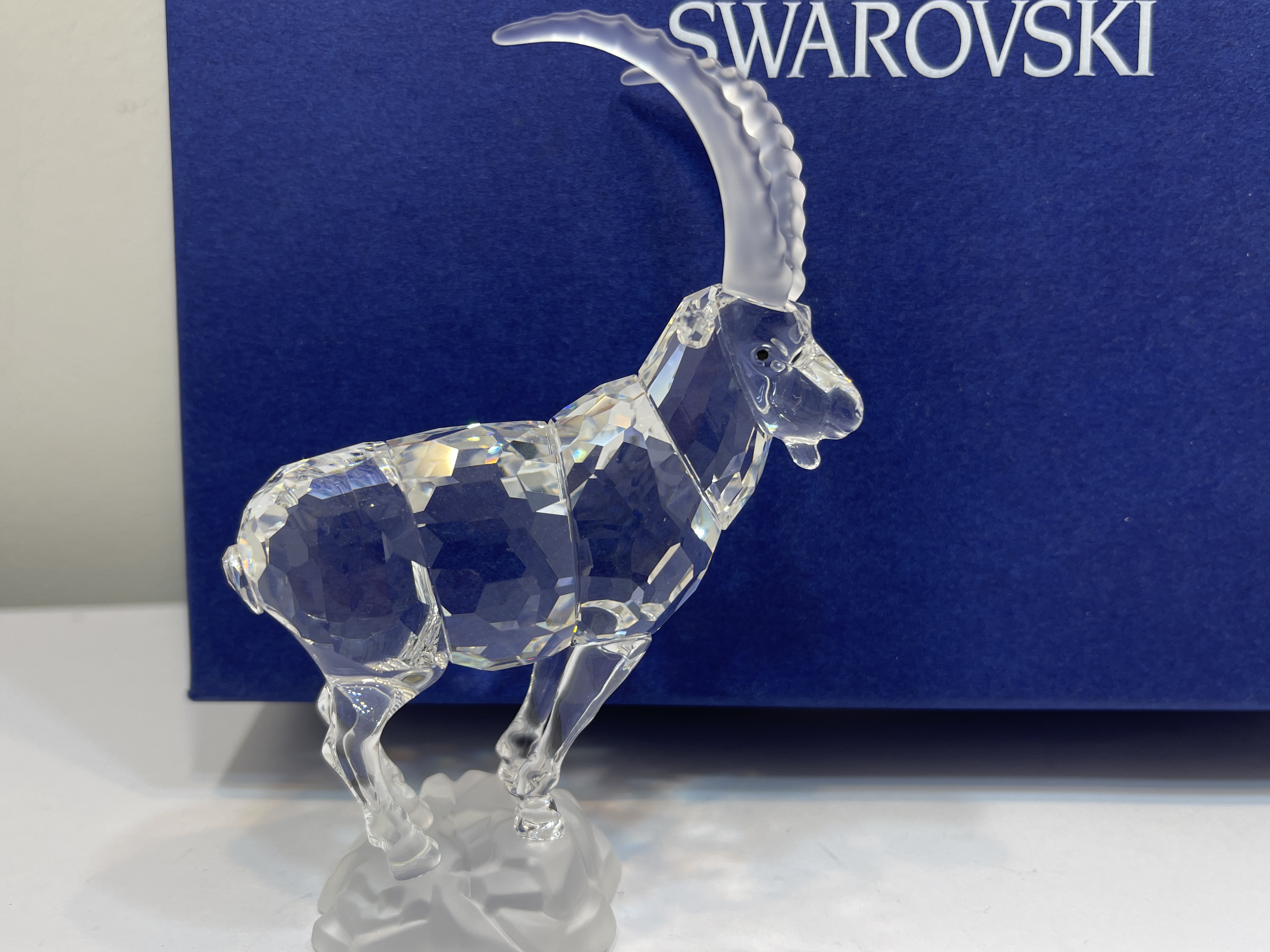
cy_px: 491
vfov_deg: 48.2
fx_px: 1064
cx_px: 596
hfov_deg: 61.6
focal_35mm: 29
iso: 50
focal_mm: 5.1
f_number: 1.6
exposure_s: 1/121
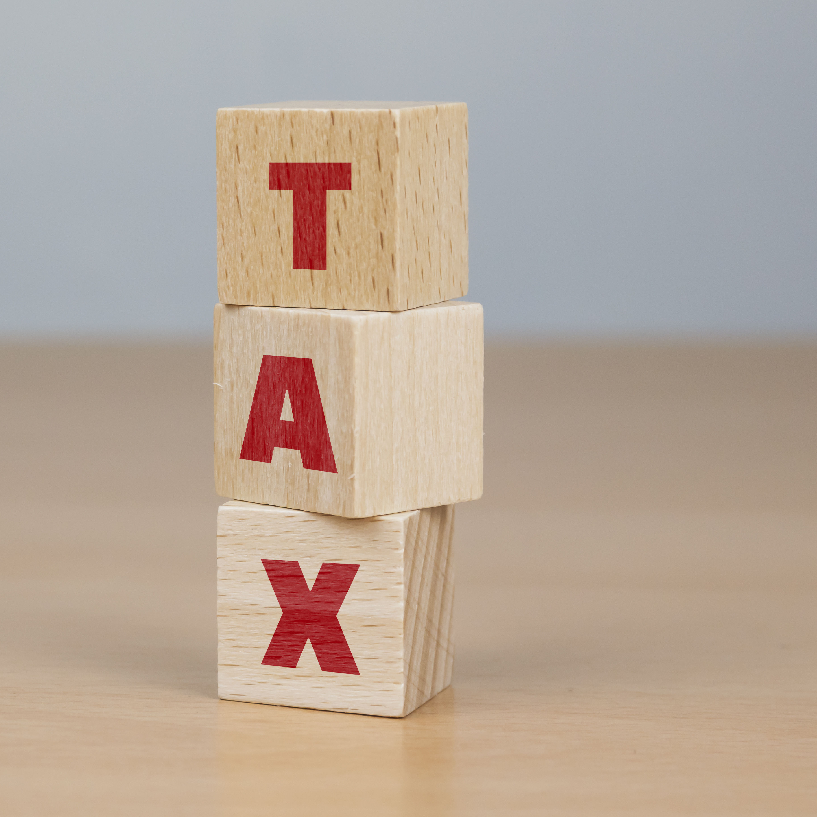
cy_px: 409
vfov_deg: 11.9
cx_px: 222
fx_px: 3925
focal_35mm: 147
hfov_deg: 11.9
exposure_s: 1/160
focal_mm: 70
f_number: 9
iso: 400
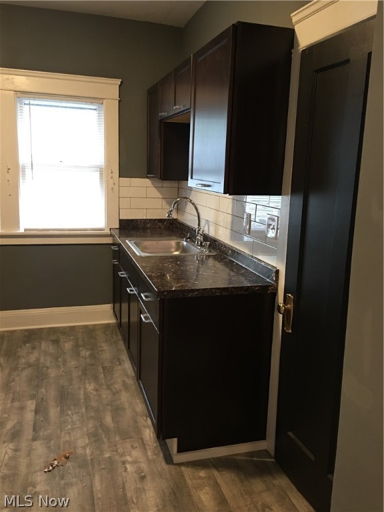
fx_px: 429
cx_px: 192
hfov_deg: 48.2
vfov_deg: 61.7
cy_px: 256
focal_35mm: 29
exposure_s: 1/4
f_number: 2.2
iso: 50
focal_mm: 4.15
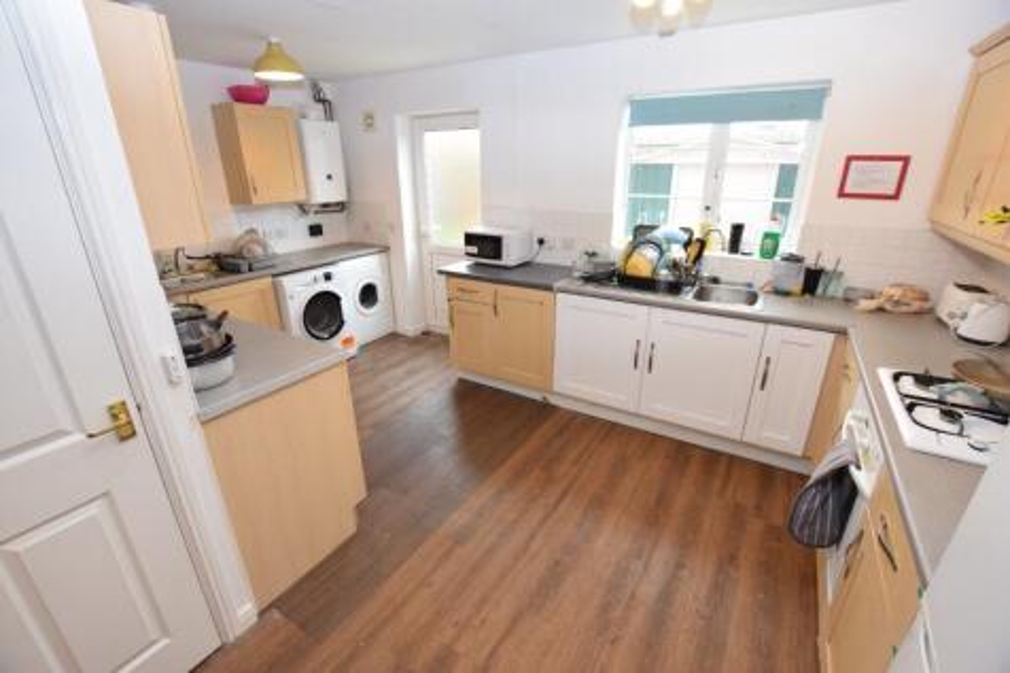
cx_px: 505
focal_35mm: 15
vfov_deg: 77.3
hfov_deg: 100.4
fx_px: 421
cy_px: 336
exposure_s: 1/80
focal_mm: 10
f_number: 4.5
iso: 800
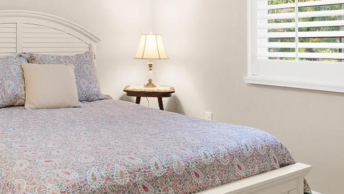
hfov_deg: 48.1
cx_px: 100
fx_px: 374
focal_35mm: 41
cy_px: 33
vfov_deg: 28.3
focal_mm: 16
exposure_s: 1/60
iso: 400
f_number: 8
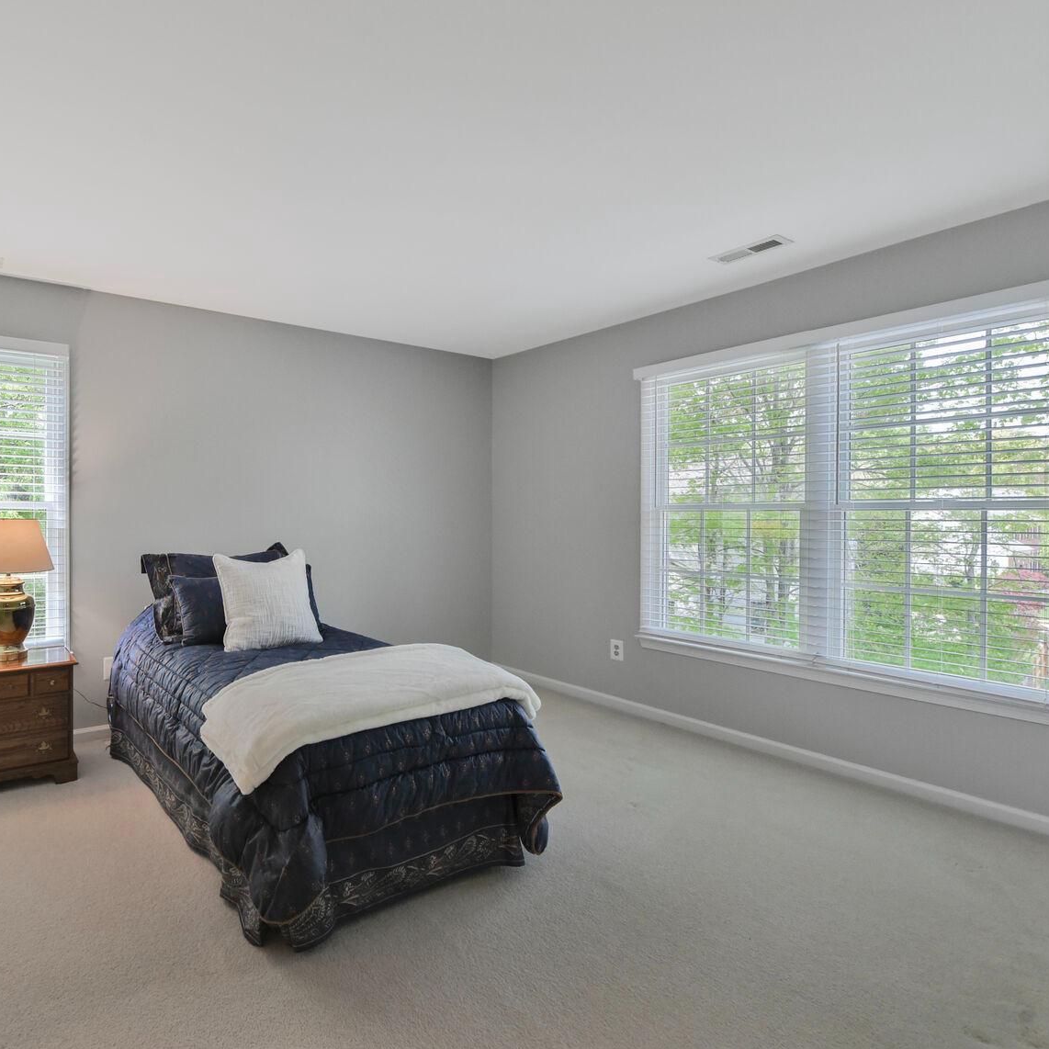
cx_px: 326
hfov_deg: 77.4
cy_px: 528
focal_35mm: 18
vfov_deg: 80.7
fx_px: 617
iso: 1600
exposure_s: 1/125
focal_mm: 14
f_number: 7.1
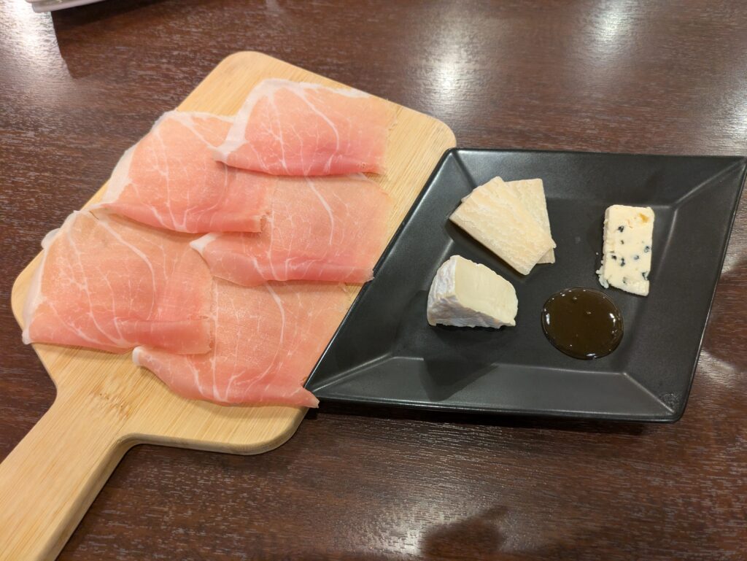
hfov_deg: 69.4
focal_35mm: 25
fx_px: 540
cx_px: 374
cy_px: 280
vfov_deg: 54.9
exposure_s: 1/100
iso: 445
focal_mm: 5.43
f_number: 1.89
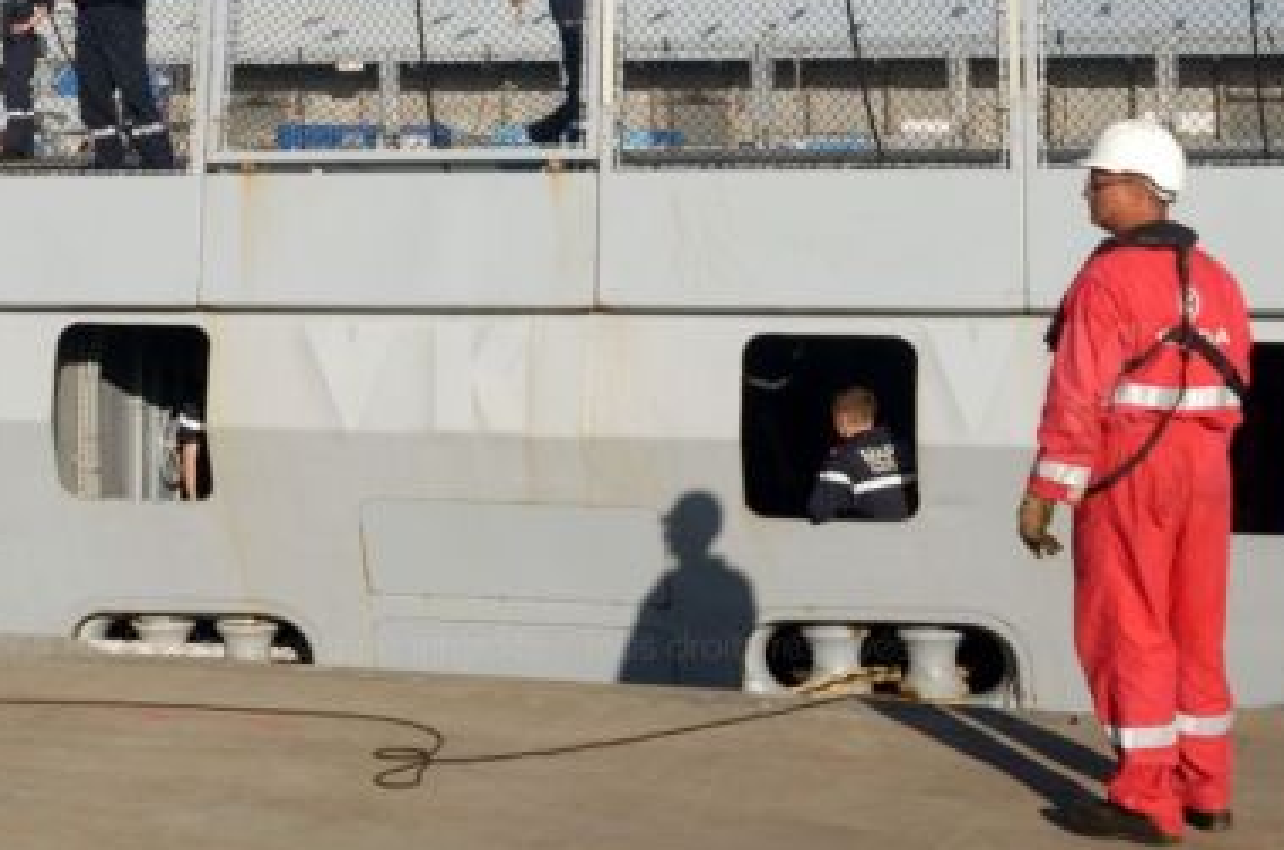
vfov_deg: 17.4
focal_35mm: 76
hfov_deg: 26.5
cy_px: -34
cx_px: 413
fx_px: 2705
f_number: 8
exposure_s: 1/400
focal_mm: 24
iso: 100
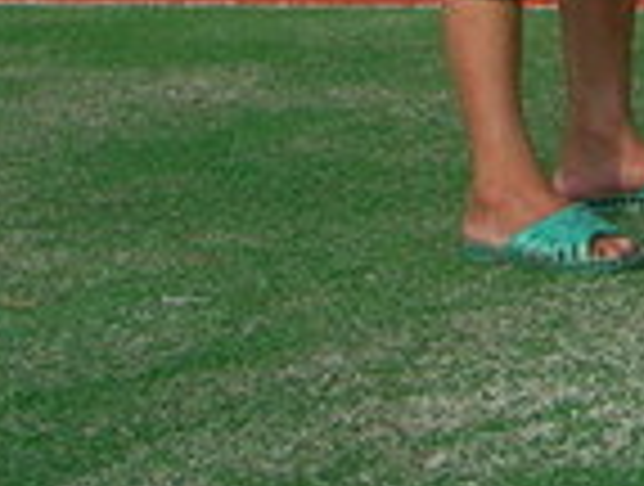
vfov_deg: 8.8
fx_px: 2966
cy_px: -518
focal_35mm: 159
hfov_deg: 11.6
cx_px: 1103
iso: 50
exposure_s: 1/332
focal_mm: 6.3
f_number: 6.6
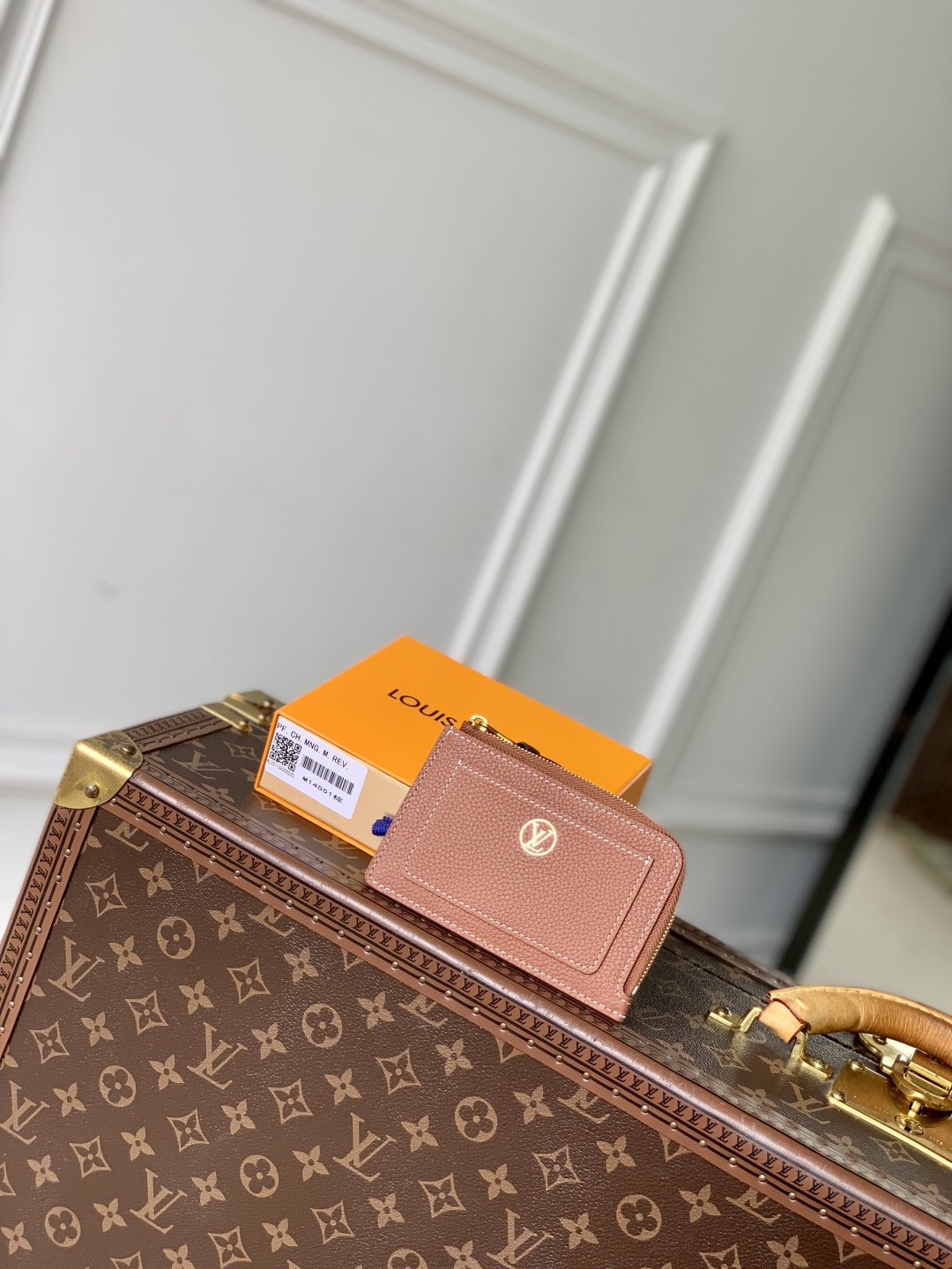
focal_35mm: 52
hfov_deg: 28.0
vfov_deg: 36.8
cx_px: 476
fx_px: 1907
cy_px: 634
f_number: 2.4
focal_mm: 6
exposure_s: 1/122
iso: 20
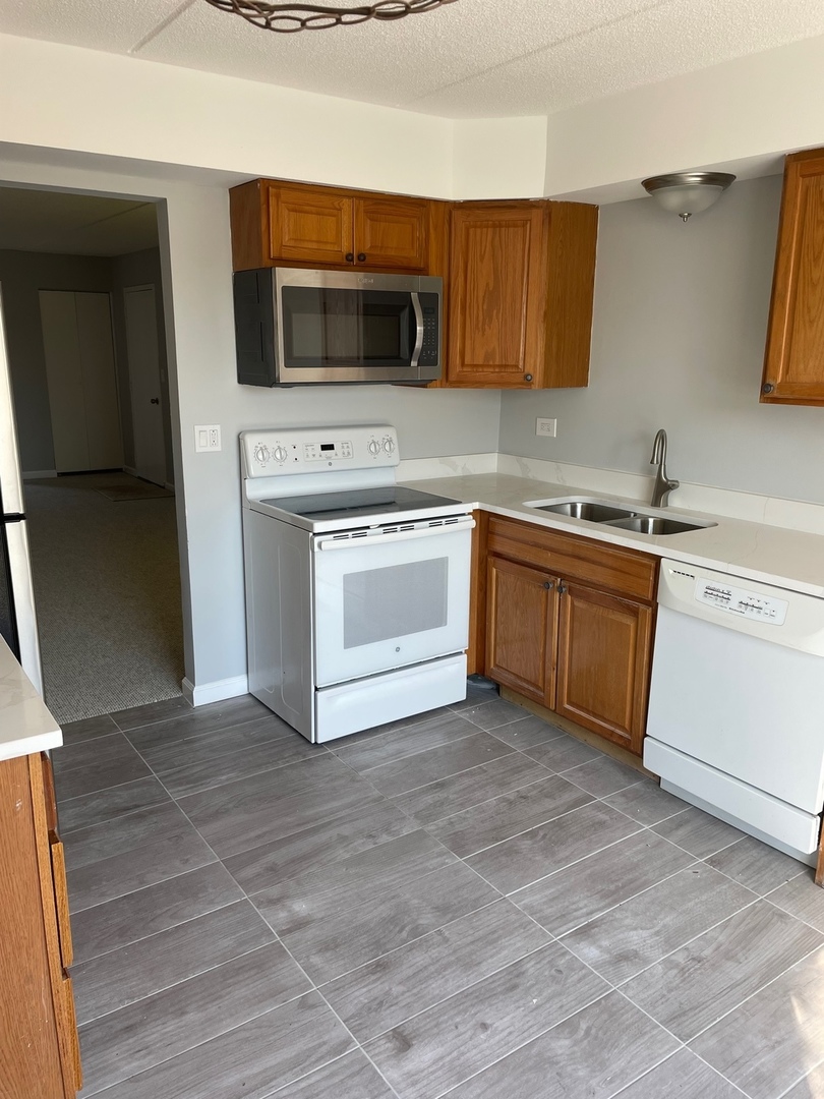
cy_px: 550
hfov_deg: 53.1
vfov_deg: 67.3
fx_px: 825
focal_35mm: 26
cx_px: 412
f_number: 1.6
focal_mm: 4.2
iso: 32
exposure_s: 1/121
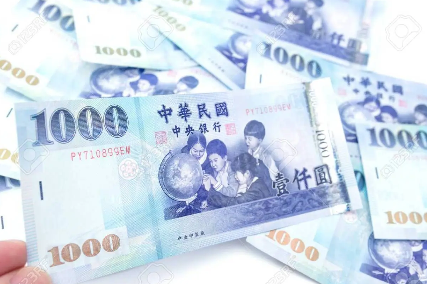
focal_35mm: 36
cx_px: 215
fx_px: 427
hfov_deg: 53.2
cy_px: 143
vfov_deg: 36.8
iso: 100
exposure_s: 1/60
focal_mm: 35
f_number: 8
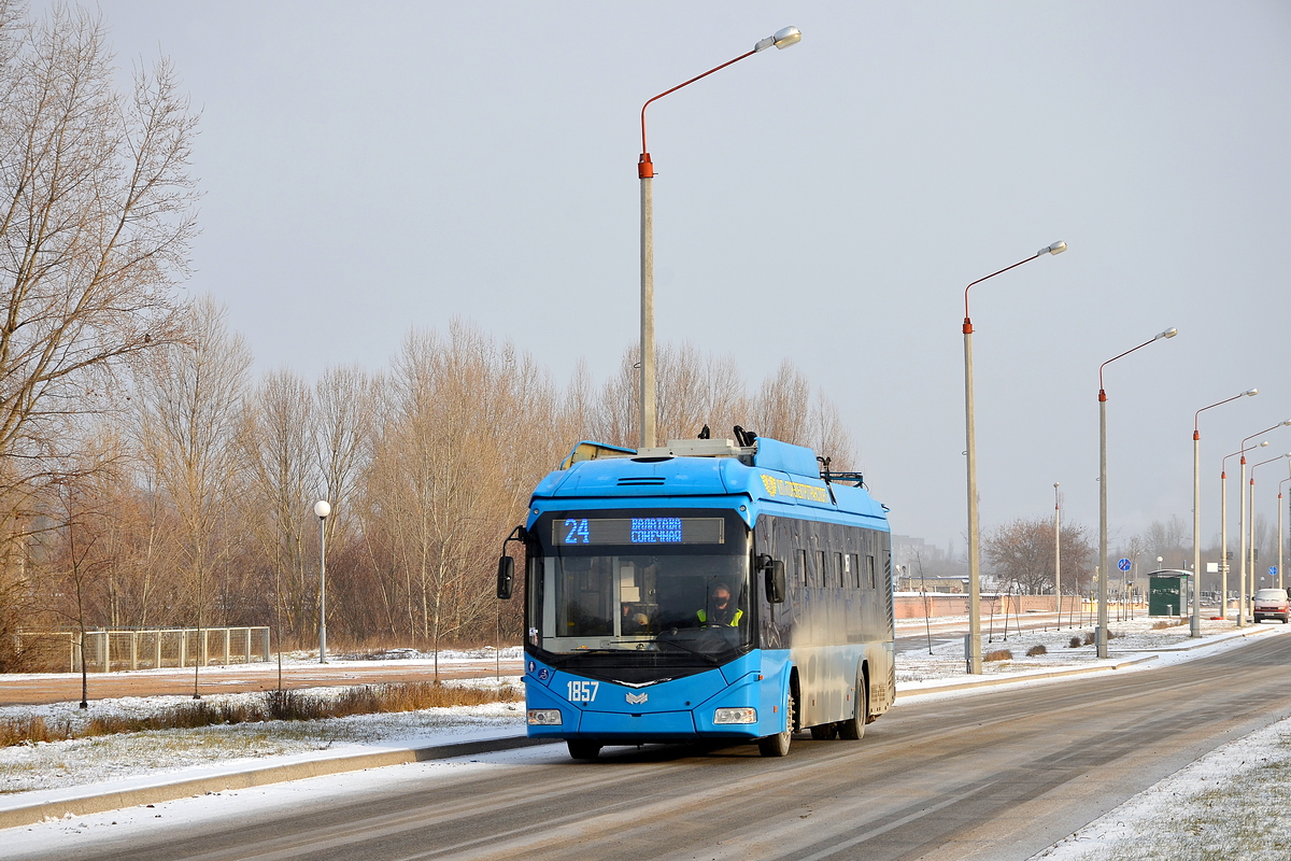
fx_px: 4034
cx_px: 646
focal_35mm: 112
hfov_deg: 18.2
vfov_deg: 12.2
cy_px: 430
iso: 100
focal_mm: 75
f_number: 8
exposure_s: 1/250
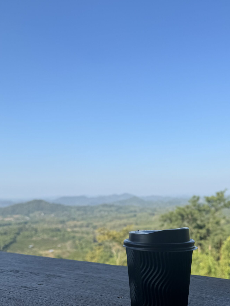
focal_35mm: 35
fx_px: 310
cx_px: 161
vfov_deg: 51.3
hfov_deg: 40.0
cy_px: 211
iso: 80
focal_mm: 6.86
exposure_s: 1/3247
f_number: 1.78
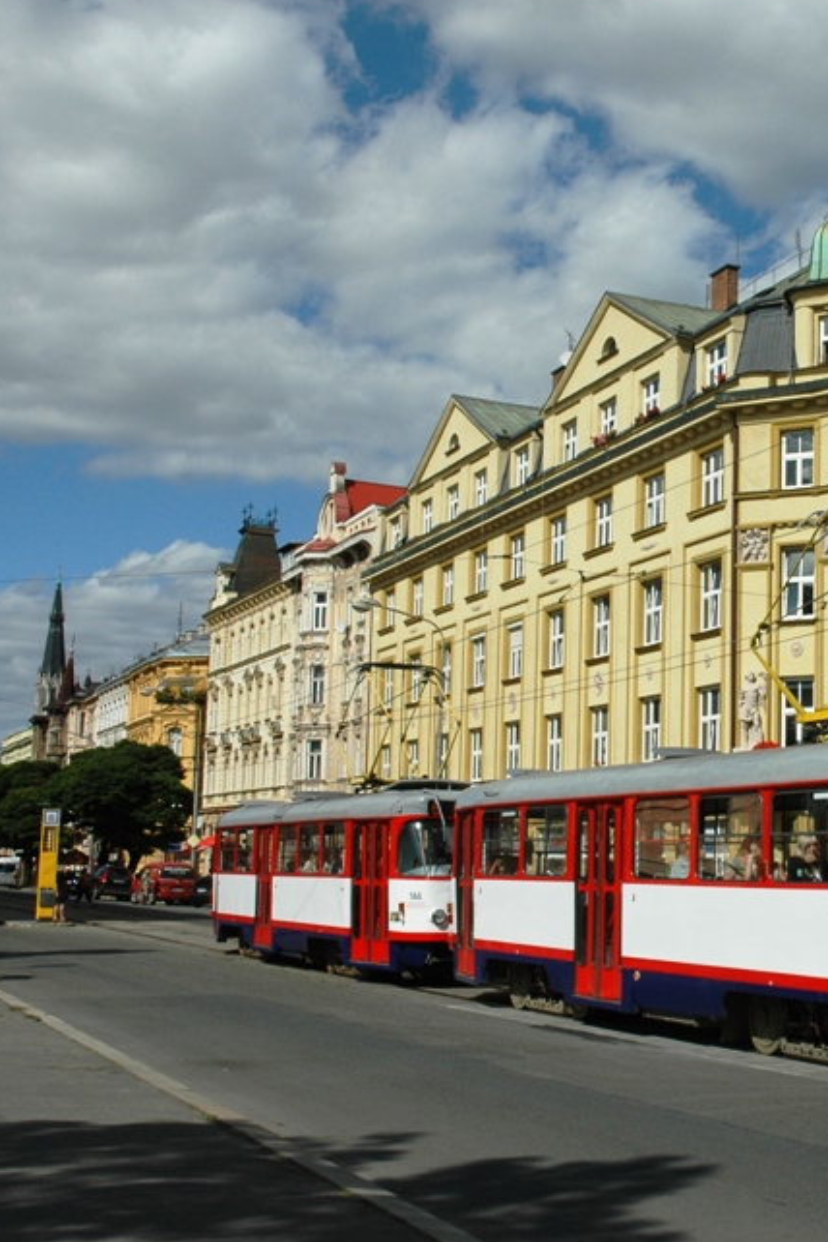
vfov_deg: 38.9
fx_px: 1759
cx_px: 796
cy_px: 629
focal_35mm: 51
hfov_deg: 25.4
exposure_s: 1/500
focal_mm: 22
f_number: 11
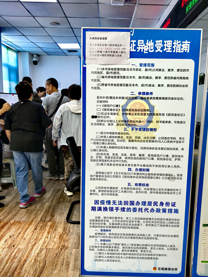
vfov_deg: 65.3
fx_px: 216
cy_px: 138
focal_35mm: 27
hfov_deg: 51.4
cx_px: 104
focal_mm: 6.98
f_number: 2
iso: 100
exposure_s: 1/100
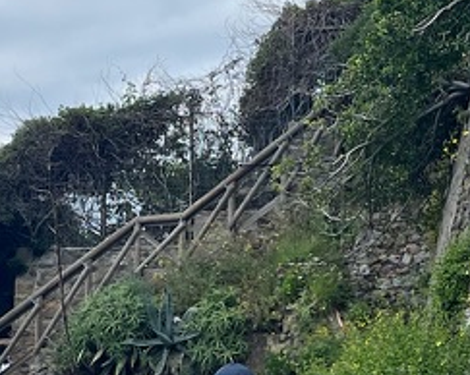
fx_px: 1487
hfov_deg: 17.9
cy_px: 315
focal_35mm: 107
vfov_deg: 14.3
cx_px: 153
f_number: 1.6
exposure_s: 1/3049
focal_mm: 5.1
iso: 50
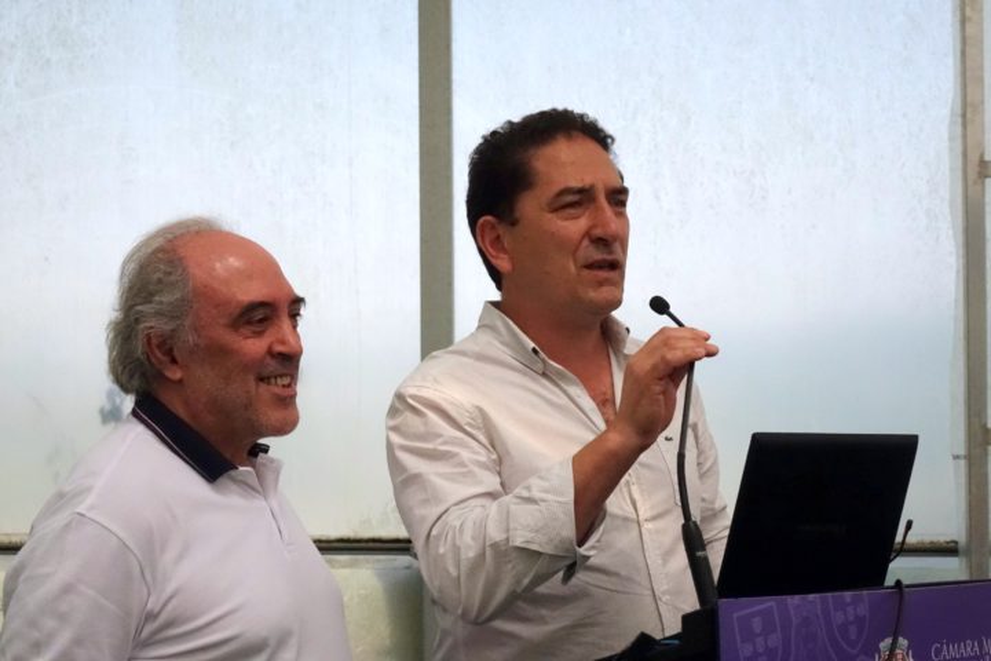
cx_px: 496
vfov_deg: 18.2
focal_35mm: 75
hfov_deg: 27.0
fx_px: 2064
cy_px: 330
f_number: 5.6
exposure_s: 1/800
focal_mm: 27.57
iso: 2000
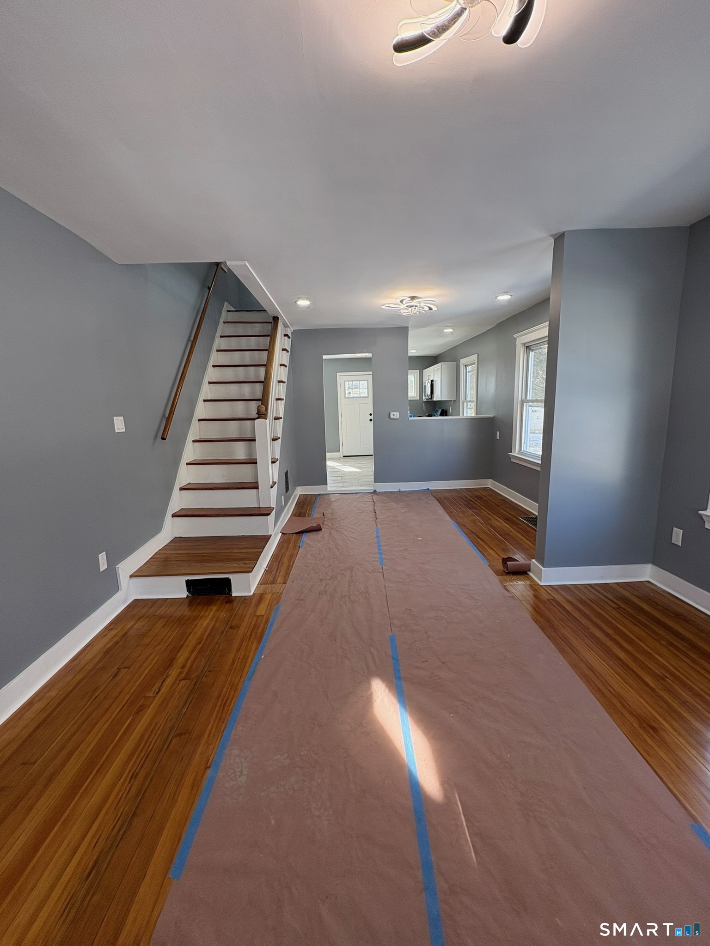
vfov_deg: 102.1
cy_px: 473
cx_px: 355
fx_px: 383
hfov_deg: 85.7
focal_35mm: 14
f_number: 2.2
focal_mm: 2.22
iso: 100
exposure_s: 1/131
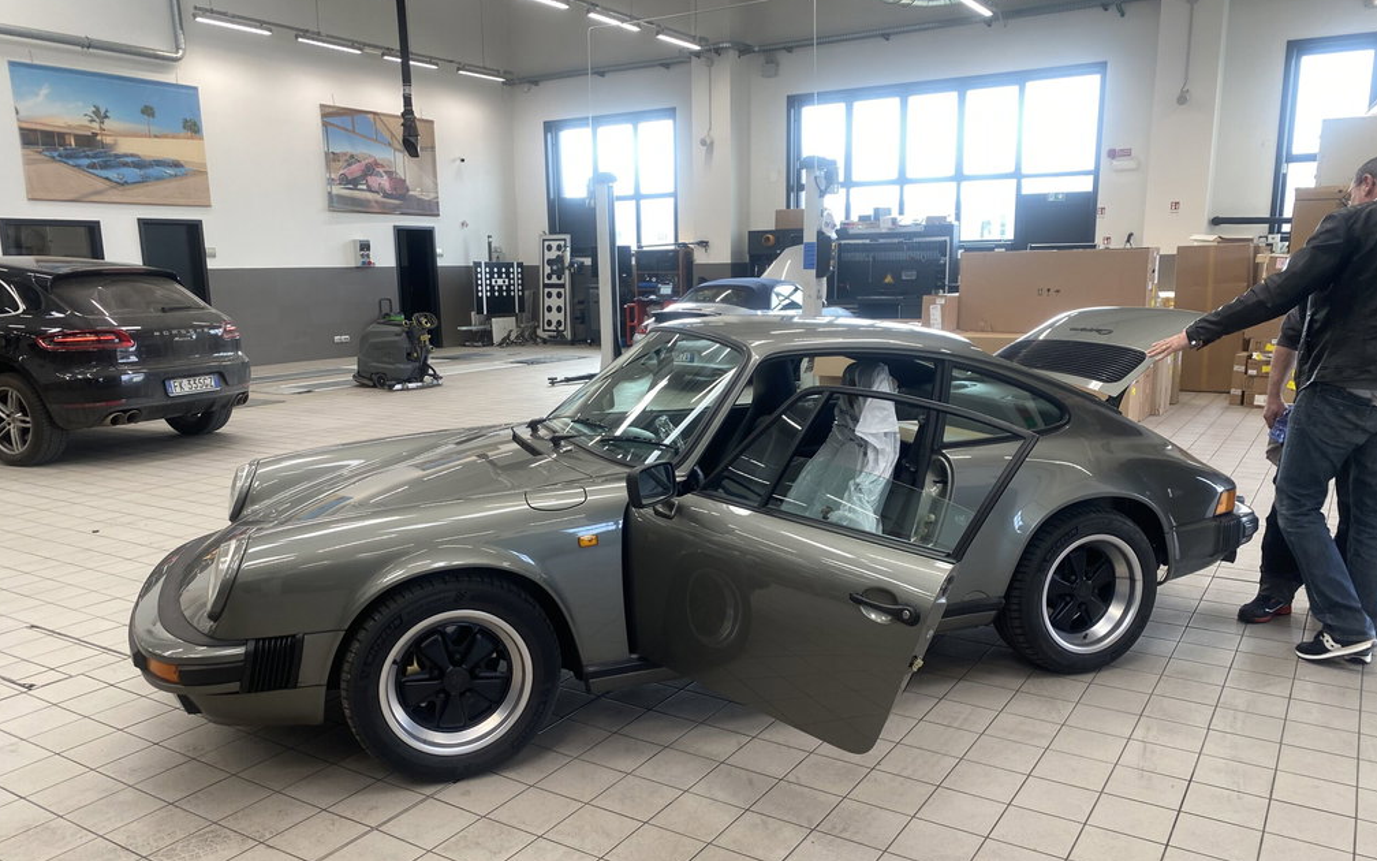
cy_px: 472
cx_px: 687
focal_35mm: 28
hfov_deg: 66.5
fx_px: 1051
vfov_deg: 44.5
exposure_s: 1/100
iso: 40
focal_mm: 4.25
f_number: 1.8
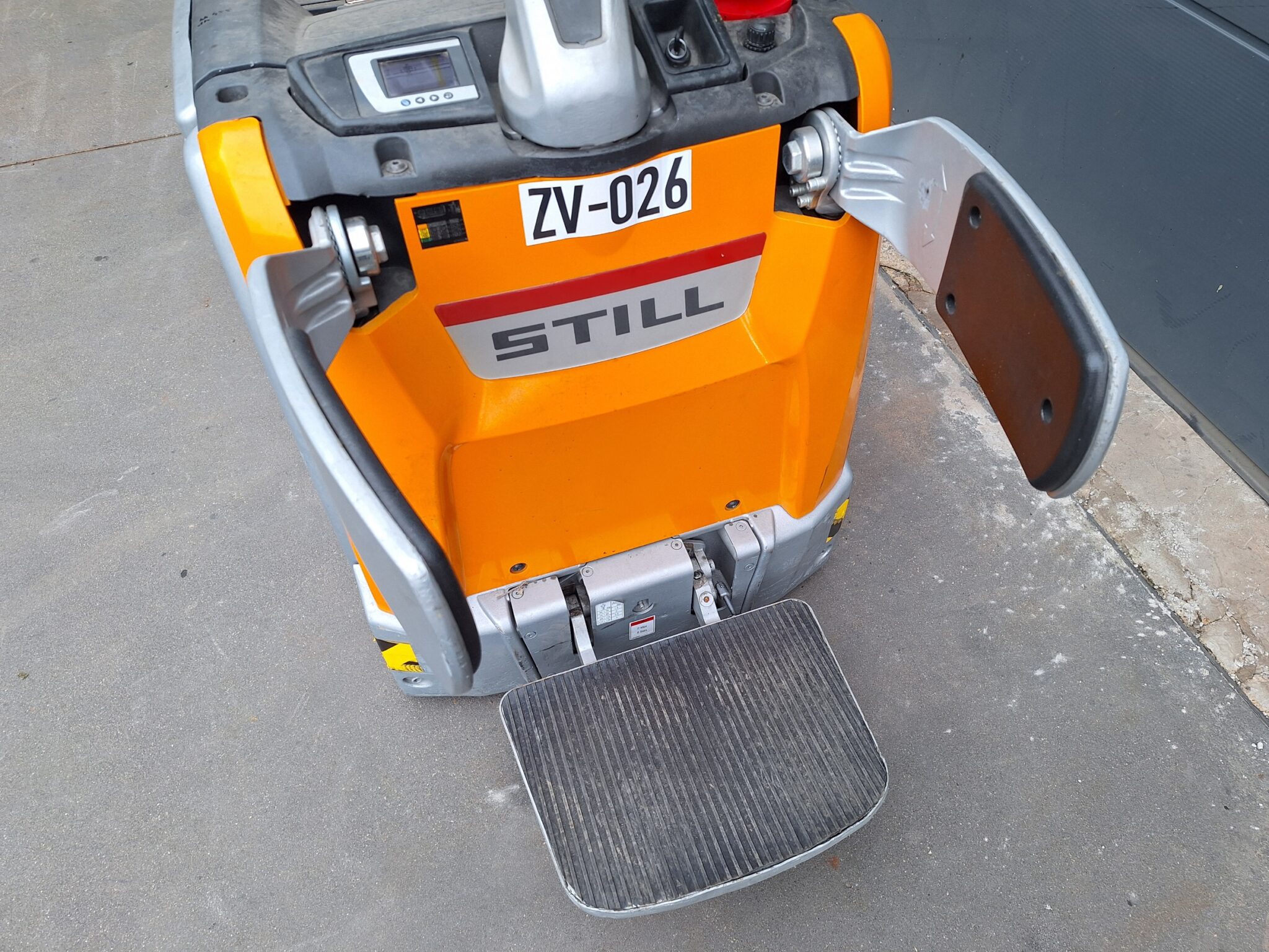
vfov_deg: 58.9
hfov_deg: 73.9
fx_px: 843
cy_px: 476
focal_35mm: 23
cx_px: 634
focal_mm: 5.54
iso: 50
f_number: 1.8
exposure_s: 1/50
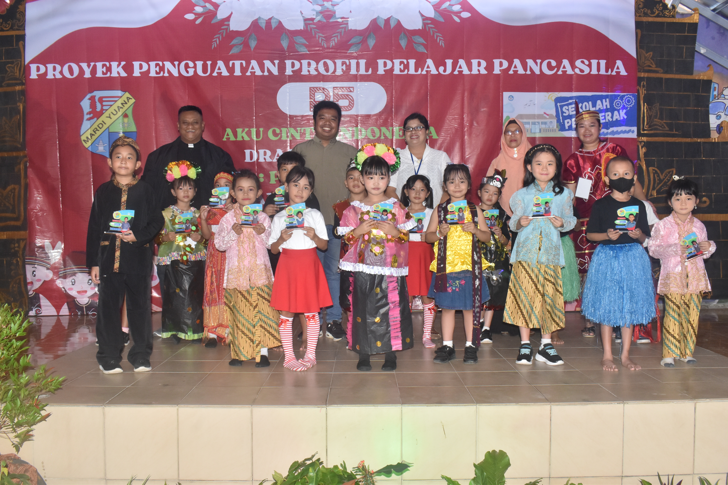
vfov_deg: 40.0
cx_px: 364
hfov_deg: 57.2
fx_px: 667
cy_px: 242
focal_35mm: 33
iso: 1000
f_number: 13
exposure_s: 1/125
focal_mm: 22
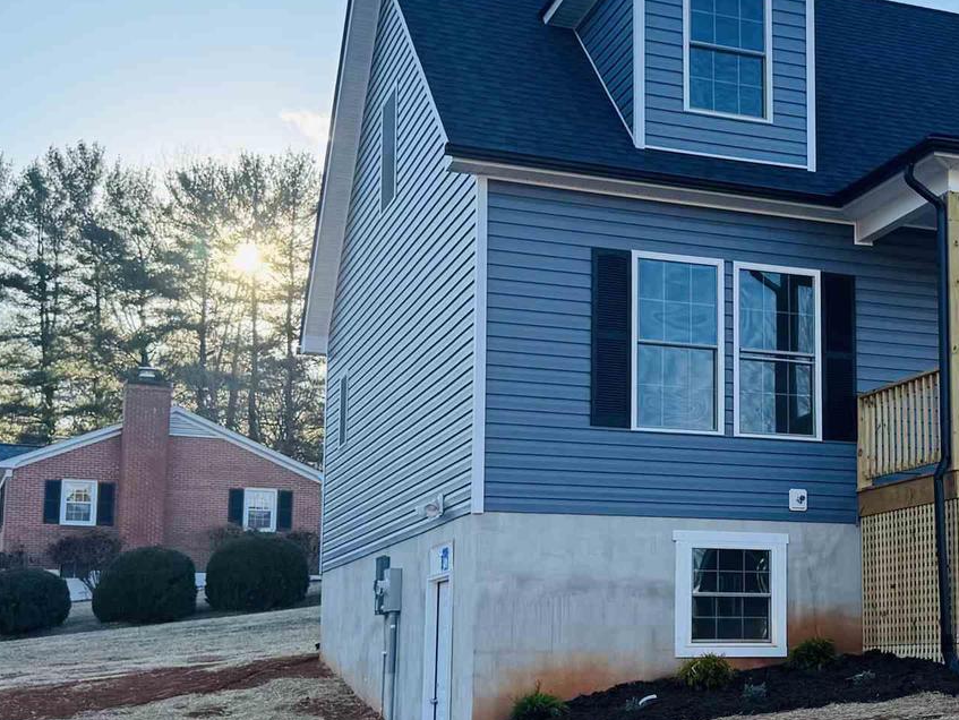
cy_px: 444
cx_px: 825
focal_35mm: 58
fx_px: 1608
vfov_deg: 25.2
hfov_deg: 31.9
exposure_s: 1/2174
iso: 80
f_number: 1.78
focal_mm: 6.76
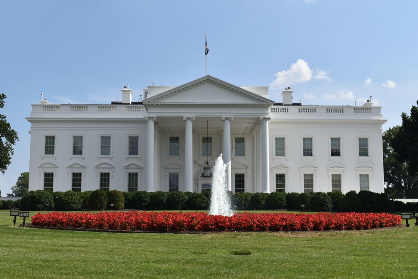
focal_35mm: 51
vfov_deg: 26.5
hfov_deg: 38.9
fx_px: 592
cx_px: 209
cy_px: 140
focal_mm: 34
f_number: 9
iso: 100
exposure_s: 1/320
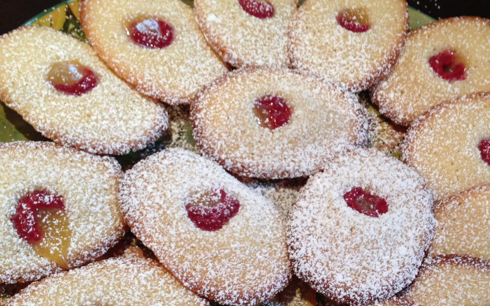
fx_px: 694
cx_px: 302
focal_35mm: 52
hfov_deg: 38.7
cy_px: 229
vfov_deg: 24.6
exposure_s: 1/20
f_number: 2.4
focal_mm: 4.13
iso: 200
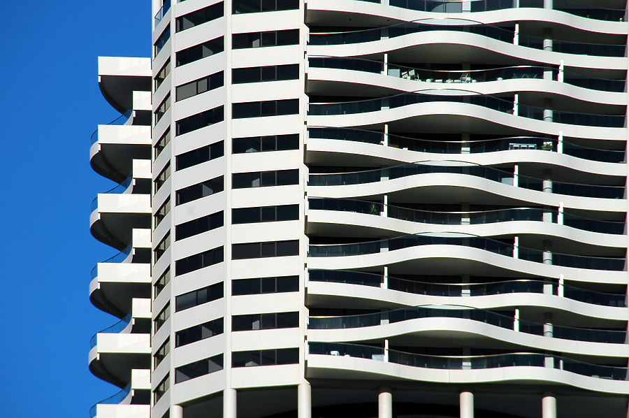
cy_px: 209
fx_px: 5236
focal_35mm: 300
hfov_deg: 6.9
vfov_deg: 4.6
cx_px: 314
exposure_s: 1/1000
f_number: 8
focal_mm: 200
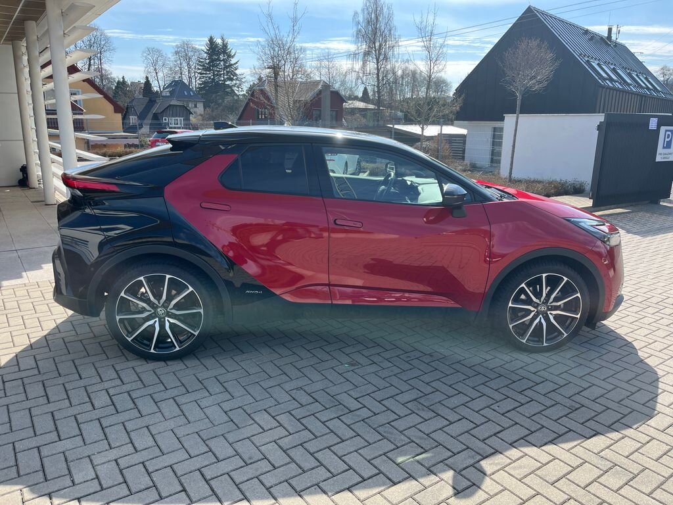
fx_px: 505
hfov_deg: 67.3
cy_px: 252
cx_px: 336
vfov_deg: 53.1
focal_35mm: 26
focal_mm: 5.1
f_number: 1.6
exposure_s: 1/1225
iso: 50
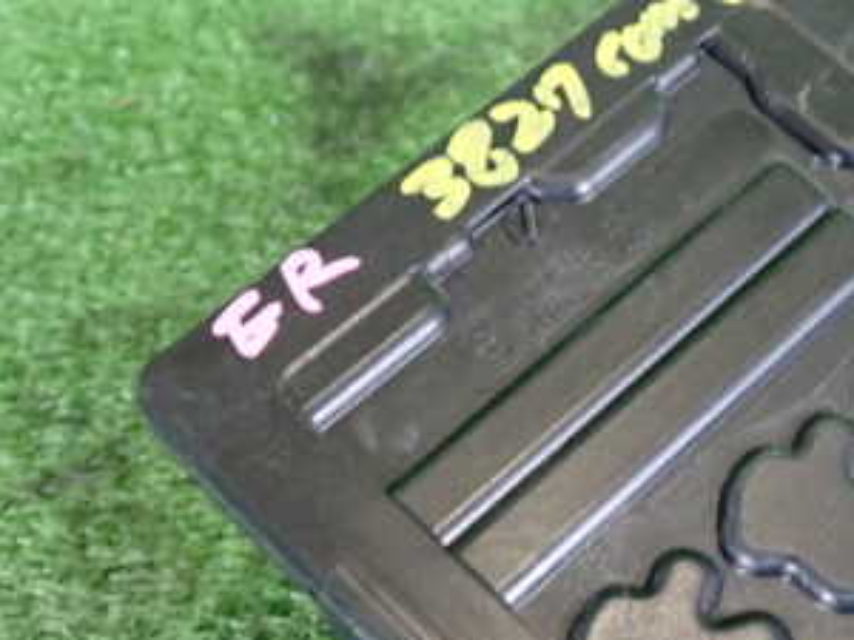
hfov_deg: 29.1
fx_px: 1579
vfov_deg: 22.6
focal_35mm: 64
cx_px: 757
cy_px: 526
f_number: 2.4
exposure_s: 1/30
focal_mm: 5.79
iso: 500
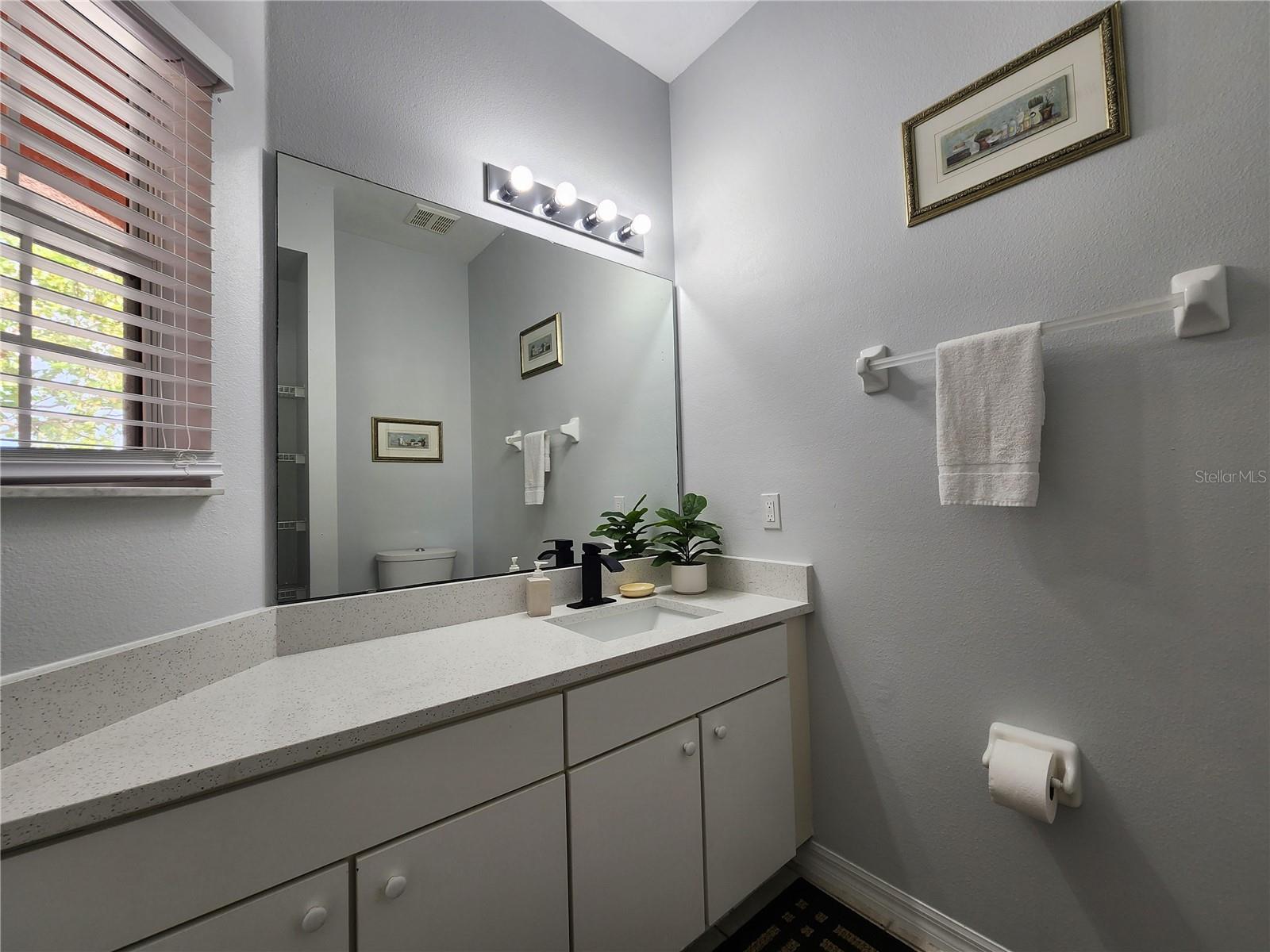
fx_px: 477
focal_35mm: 13
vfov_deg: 89.9
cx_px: 635
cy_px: 476
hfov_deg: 106.2
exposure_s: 1/60
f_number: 2.2
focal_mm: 2.2
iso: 50
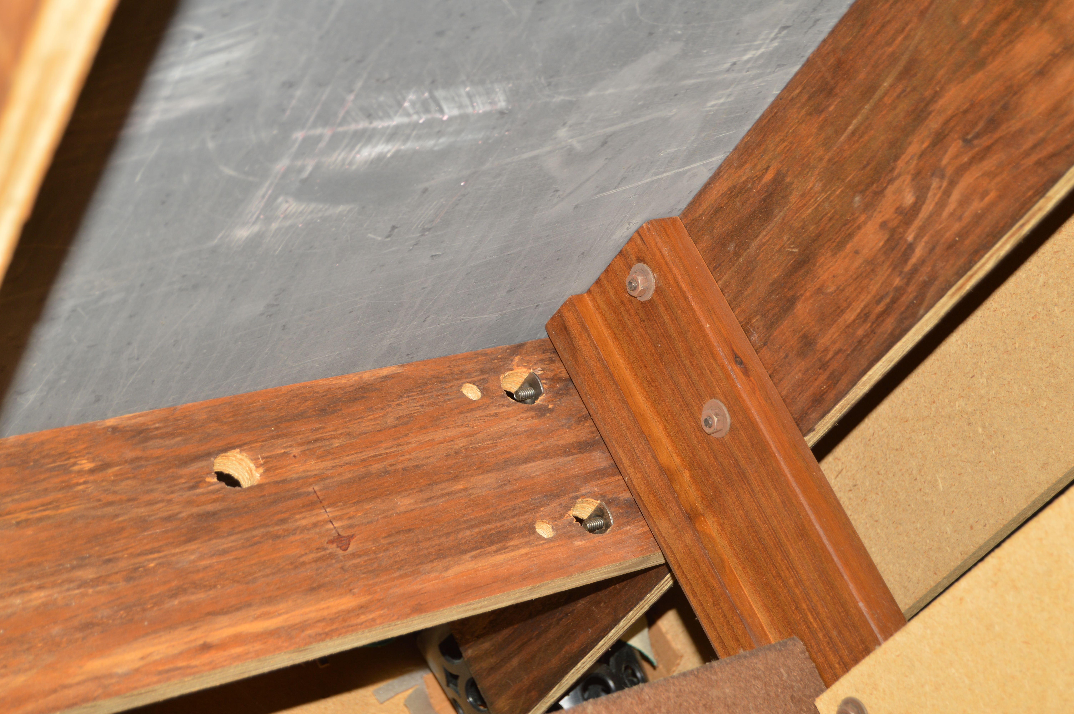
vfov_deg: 18.9
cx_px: 537
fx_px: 2146
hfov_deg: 28.1
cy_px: 357
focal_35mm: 72
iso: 100
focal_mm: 48
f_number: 5.6
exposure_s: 1/160
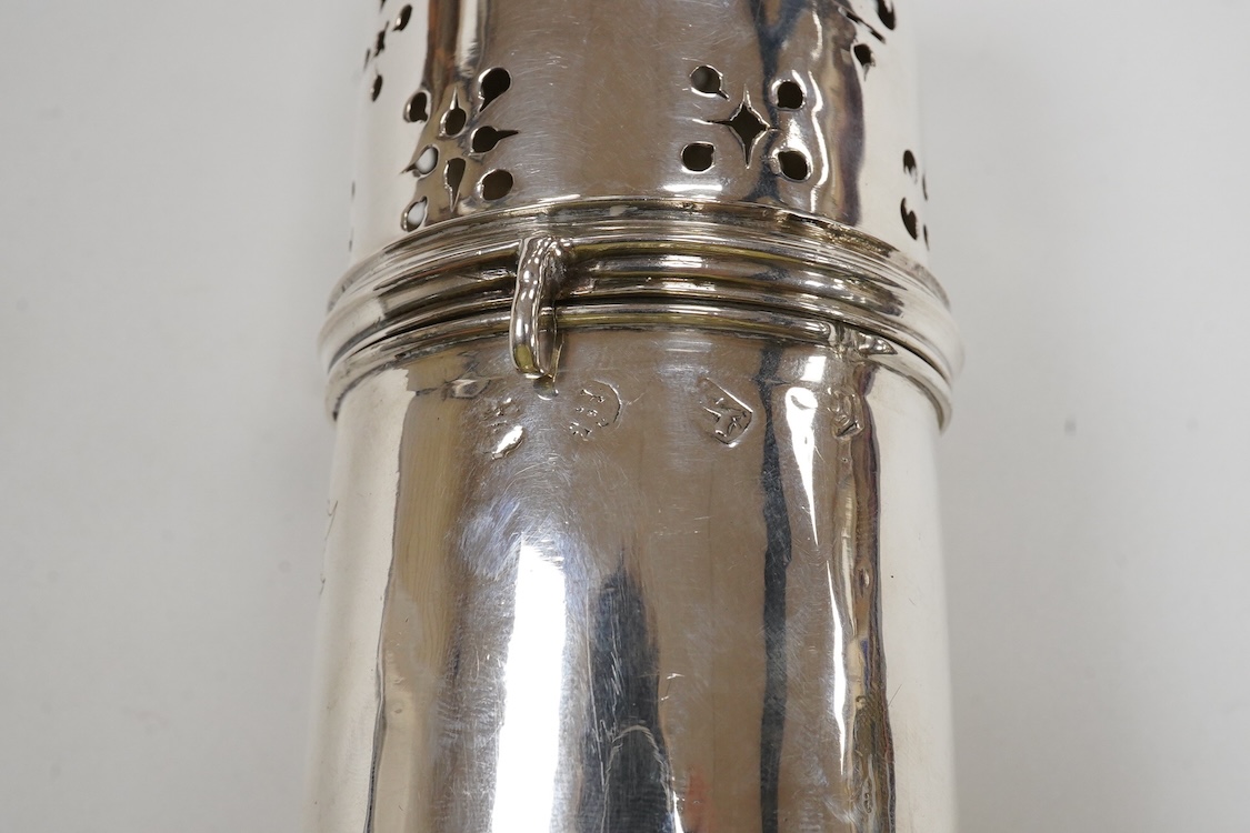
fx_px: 1562
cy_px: 416
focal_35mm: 45
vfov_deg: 29.9
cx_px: 625
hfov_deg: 43.6
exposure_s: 1/100
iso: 2500
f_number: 20
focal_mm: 30
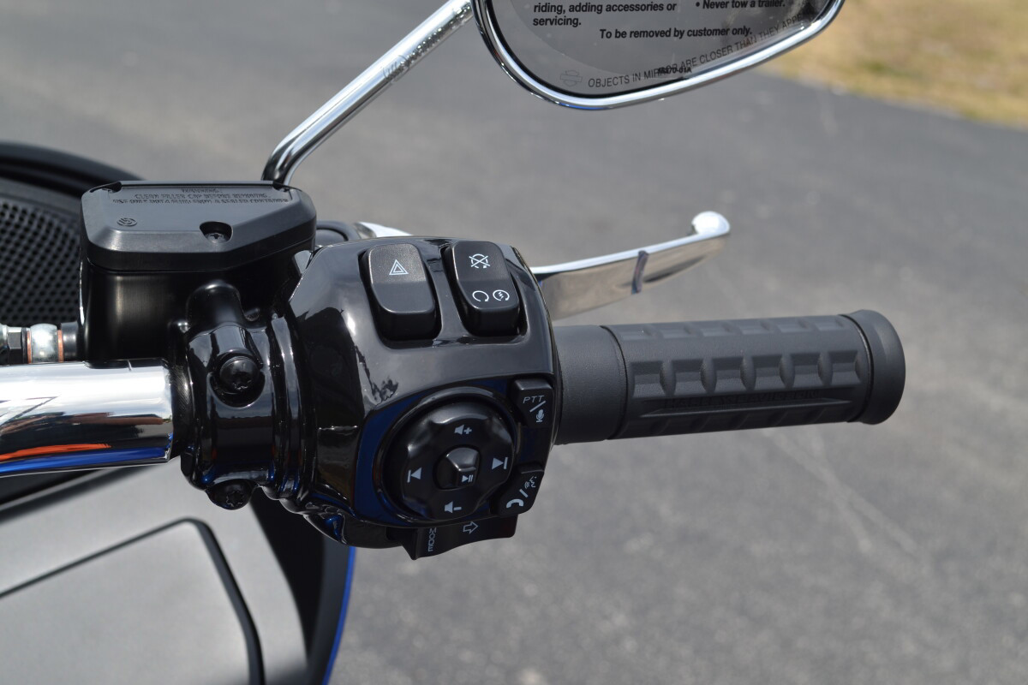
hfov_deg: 37.9
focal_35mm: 52
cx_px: 514
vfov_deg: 25.8
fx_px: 1499
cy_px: 342
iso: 100
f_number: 8
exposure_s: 1/250
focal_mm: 35
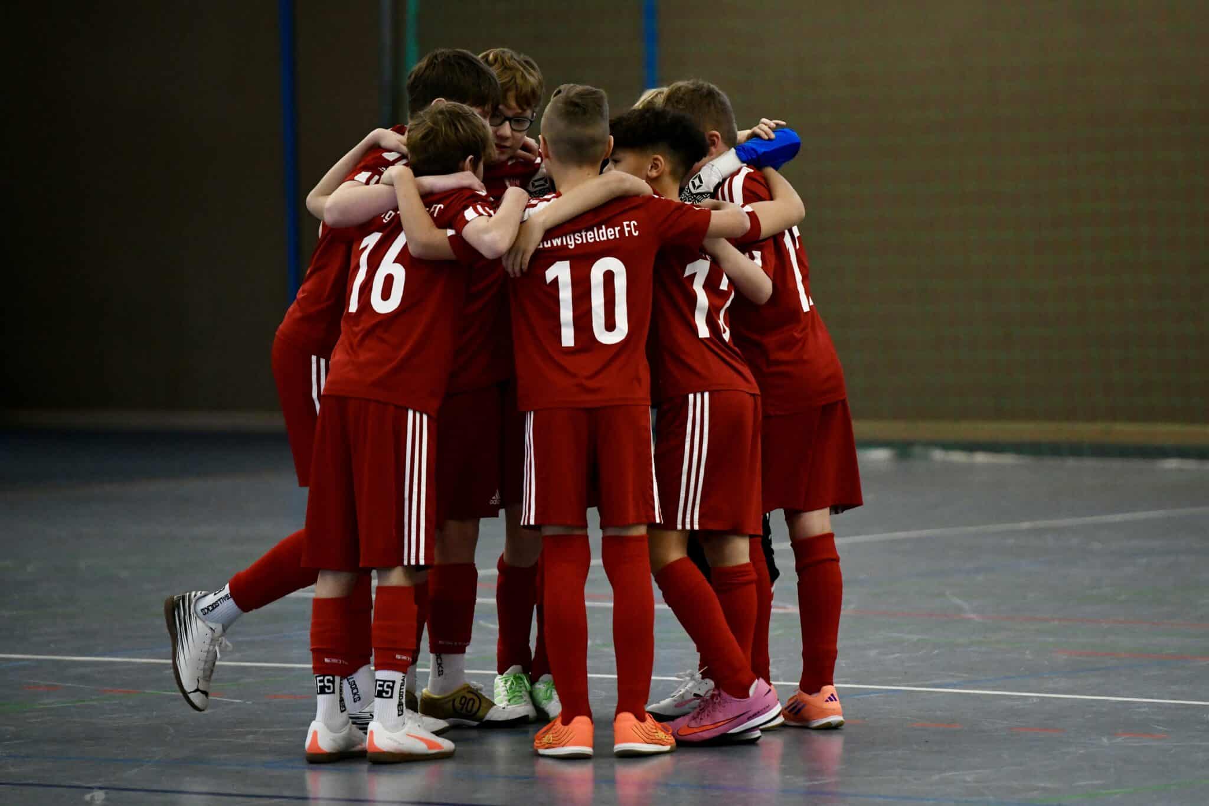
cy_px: 403
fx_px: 6044
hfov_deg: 11.4
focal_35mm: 180
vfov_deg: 7.6
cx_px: 604
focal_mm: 180
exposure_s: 1/1250
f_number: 2.8
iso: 5000
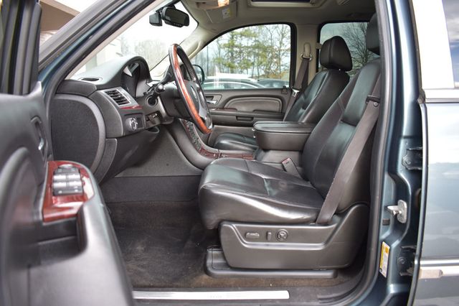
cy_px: 153
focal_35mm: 27
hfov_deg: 67.4
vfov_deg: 47.9
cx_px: 230
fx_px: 344
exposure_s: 1/80
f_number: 3.5
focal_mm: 18
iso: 200
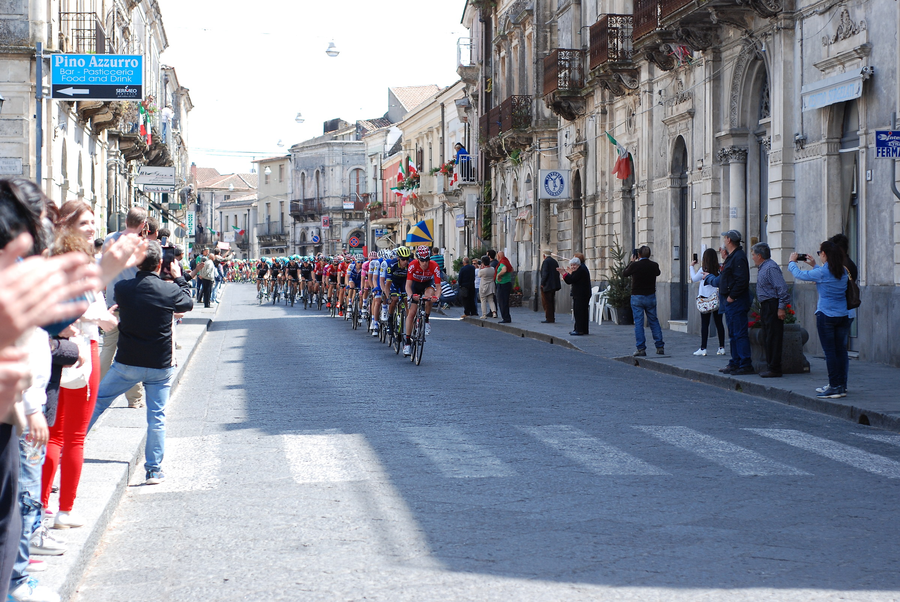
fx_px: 1877
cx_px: 450
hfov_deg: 27.0
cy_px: 301
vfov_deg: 18.2
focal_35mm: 75
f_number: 3.5
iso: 250
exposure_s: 1/1000
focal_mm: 50
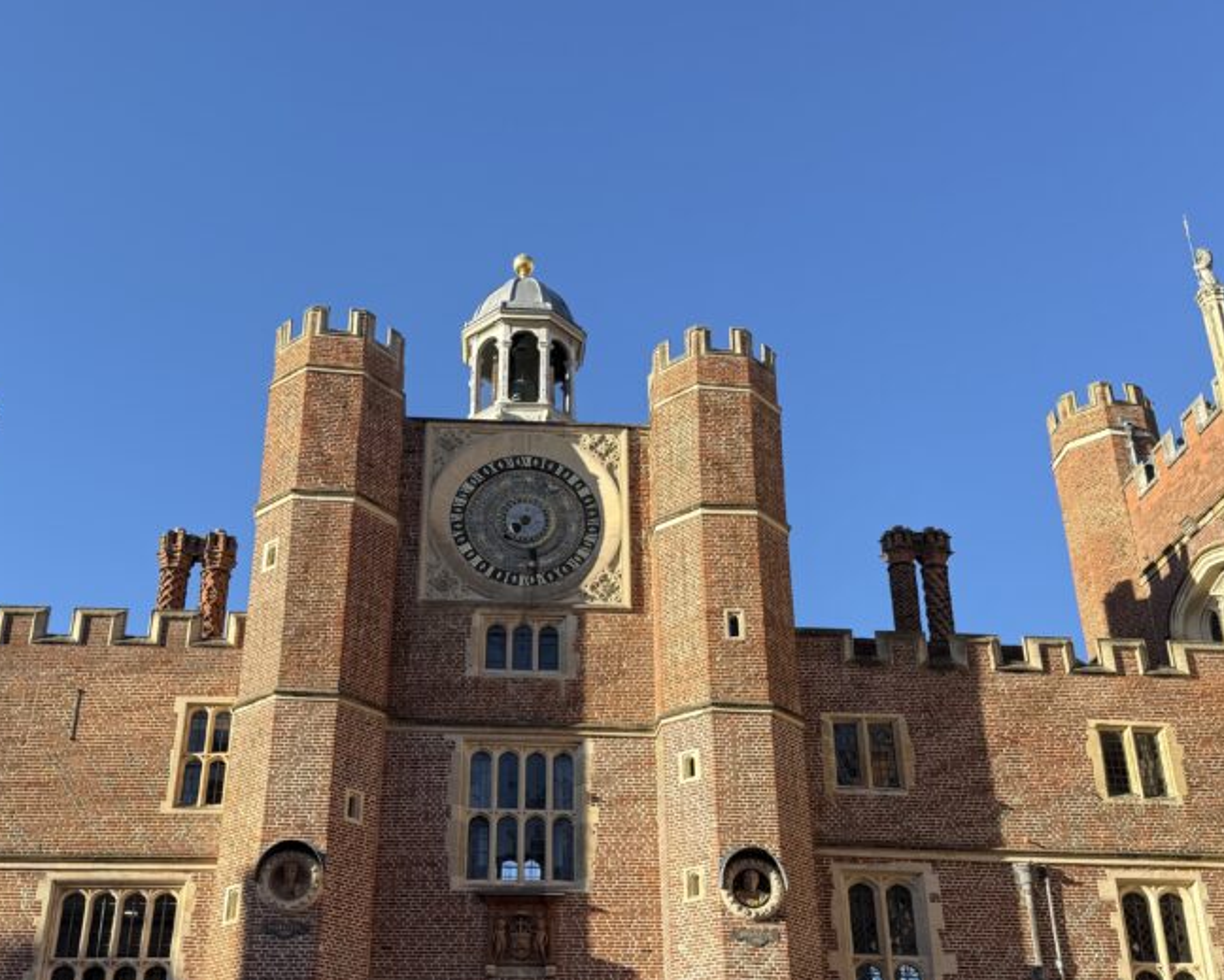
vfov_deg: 39.7
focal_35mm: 37
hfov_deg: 49.0
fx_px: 1341
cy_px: 646
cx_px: 548
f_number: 1.78
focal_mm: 6.76
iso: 80
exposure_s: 1/2000
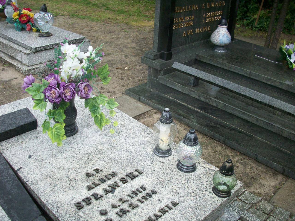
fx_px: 315
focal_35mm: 37
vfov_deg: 38.7
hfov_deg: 50.1
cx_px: 148
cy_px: 110
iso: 80
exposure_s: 1/119
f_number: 2.8
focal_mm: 6.2
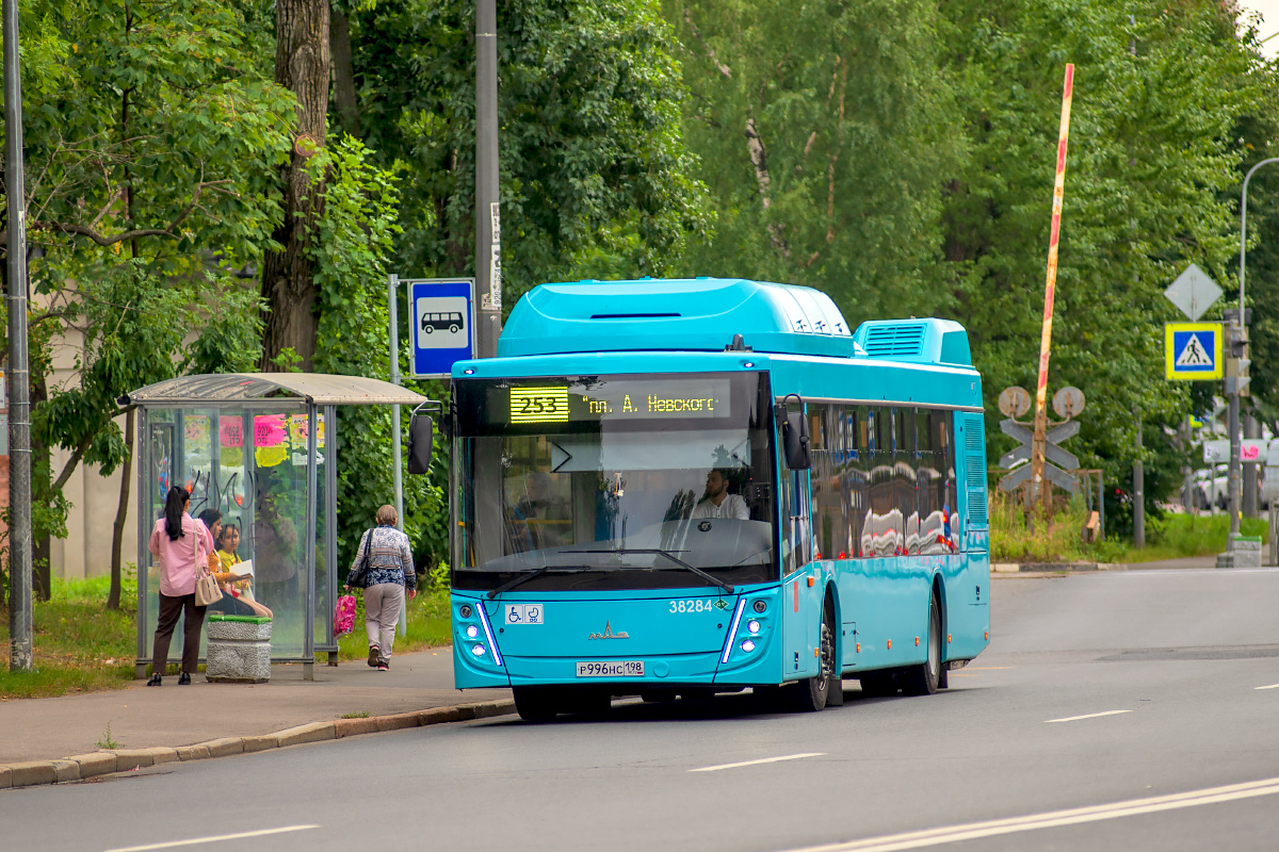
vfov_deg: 6.9
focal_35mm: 200
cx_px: 640
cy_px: 426
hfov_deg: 10.3
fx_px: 7105
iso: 160
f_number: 3.2
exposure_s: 1/640
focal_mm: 200
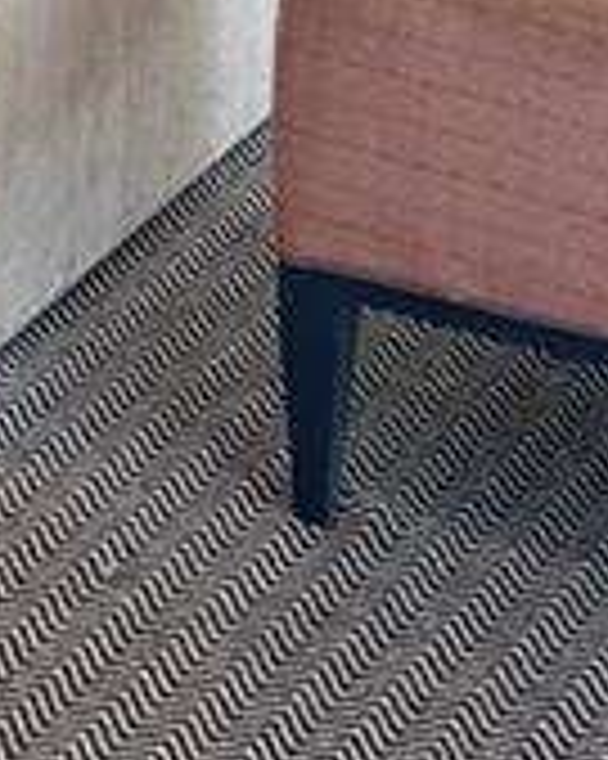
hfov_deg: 9.0
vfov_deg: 10.8
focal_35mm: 166
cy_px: -688
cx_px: -342
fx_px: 3737
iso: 80
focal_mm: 6.76
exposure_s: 1/120
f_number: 1.78
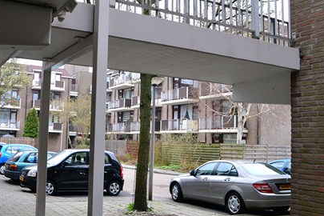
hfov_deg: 47.2
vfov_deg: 33.4
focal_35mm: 40
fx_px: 360
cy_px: 96
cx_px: 94
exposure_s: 1/250
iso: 1600
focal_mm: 18
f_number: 9
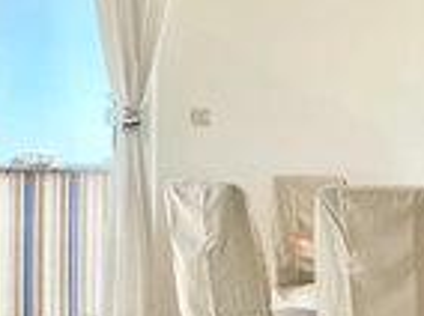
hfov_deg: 27.9
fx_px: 746
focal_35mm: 61
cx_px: 505
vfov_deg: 24.0
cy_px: 158
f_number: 1.78
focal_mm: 6.86
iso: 80
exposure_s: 1/564
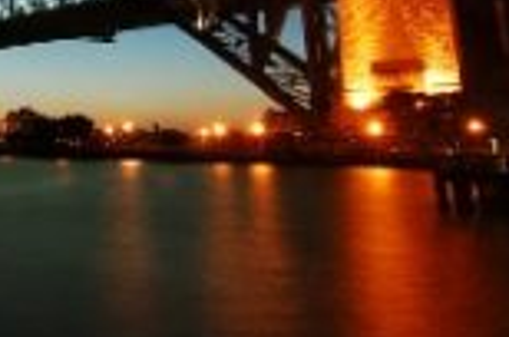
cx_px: -136
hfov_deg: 31.9
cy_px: -31
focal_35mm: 49
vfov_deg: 25.5
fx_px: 691
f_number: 16
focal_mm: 12
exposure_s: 25
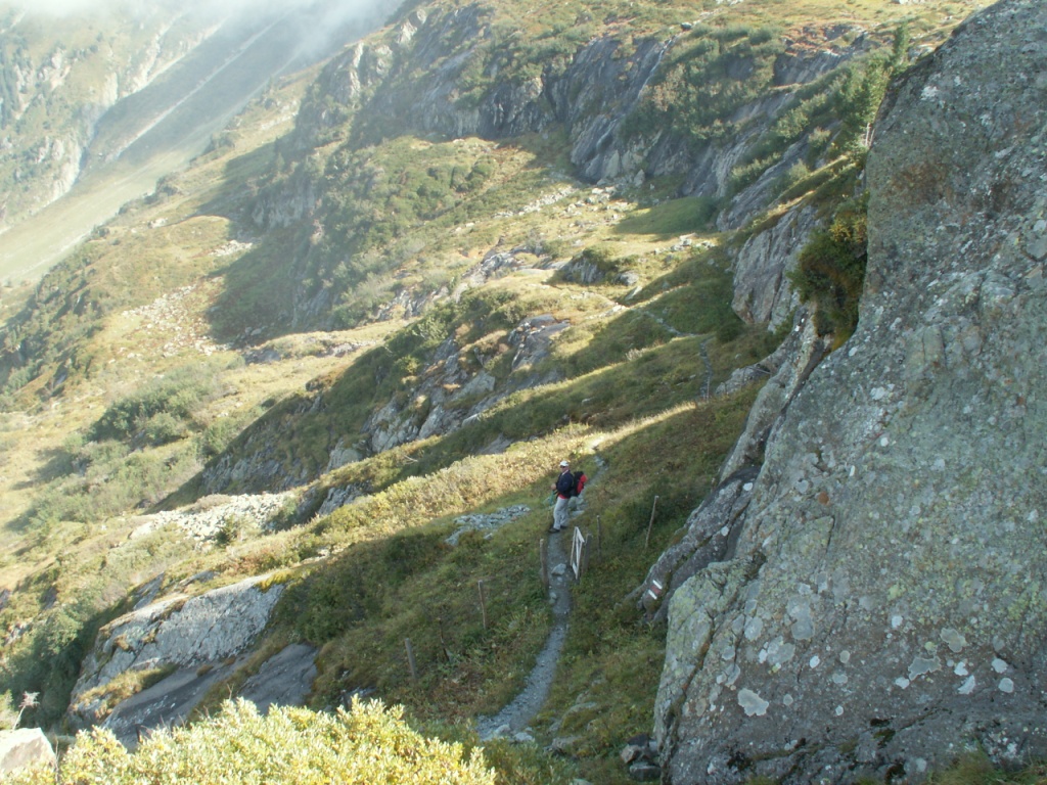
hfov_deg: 52.6
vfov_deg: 40.7
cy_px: 392
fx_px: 1059
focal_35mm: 35
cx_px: 524
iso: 50
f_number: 7.1
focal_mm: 5.86
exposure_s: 1/40
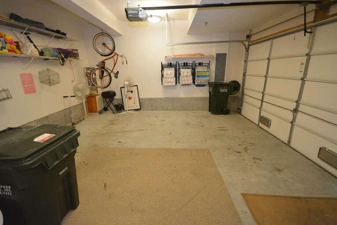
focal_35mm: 15
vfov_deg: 77.4
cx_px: 168
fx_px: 141
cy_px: 112
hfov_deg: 100.3
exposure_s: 1/25
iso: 3200
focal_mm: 10
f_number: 4
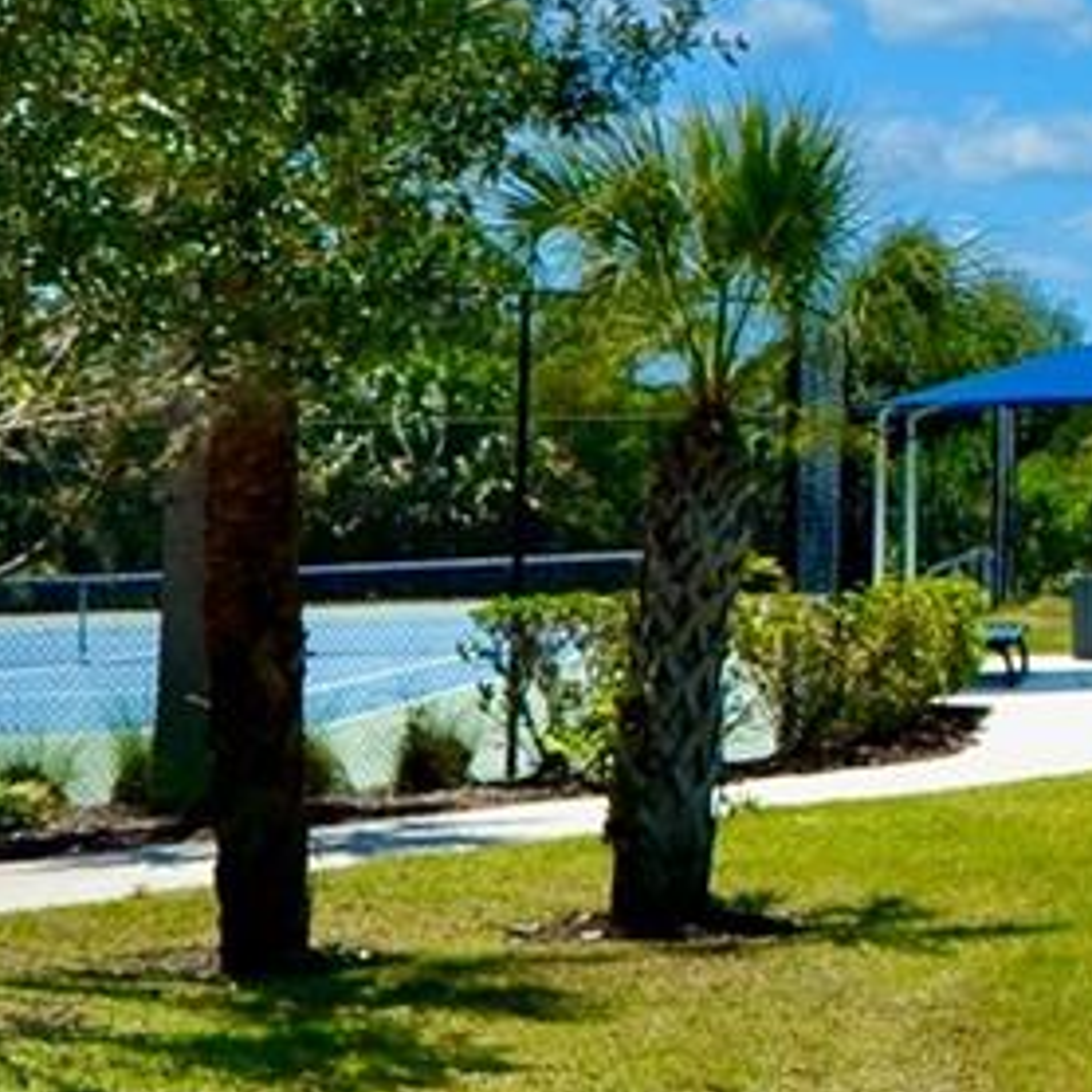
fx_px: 6282
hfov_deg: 9.5
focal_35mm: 176
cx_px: 1838
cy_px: 222
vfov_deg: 9.9
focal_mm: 24
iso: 100
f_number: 8
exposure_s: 1/250
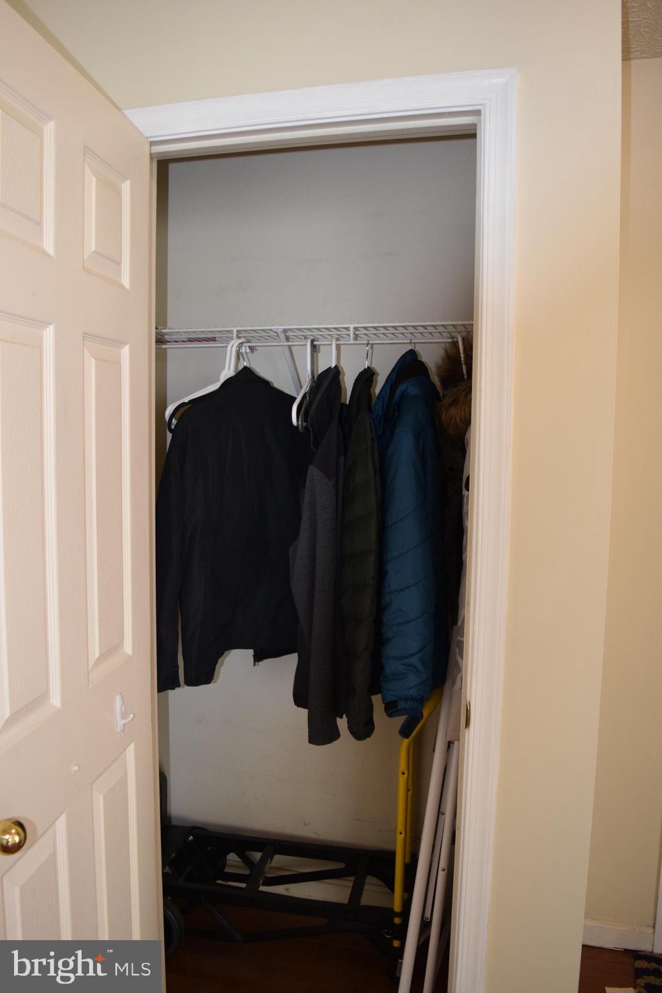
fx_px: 745
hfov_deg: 47.9
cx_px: 331
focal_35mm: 27
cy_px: 496
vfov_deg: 67.4
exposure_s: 1/80
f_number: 4.5
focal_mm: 18
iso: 800
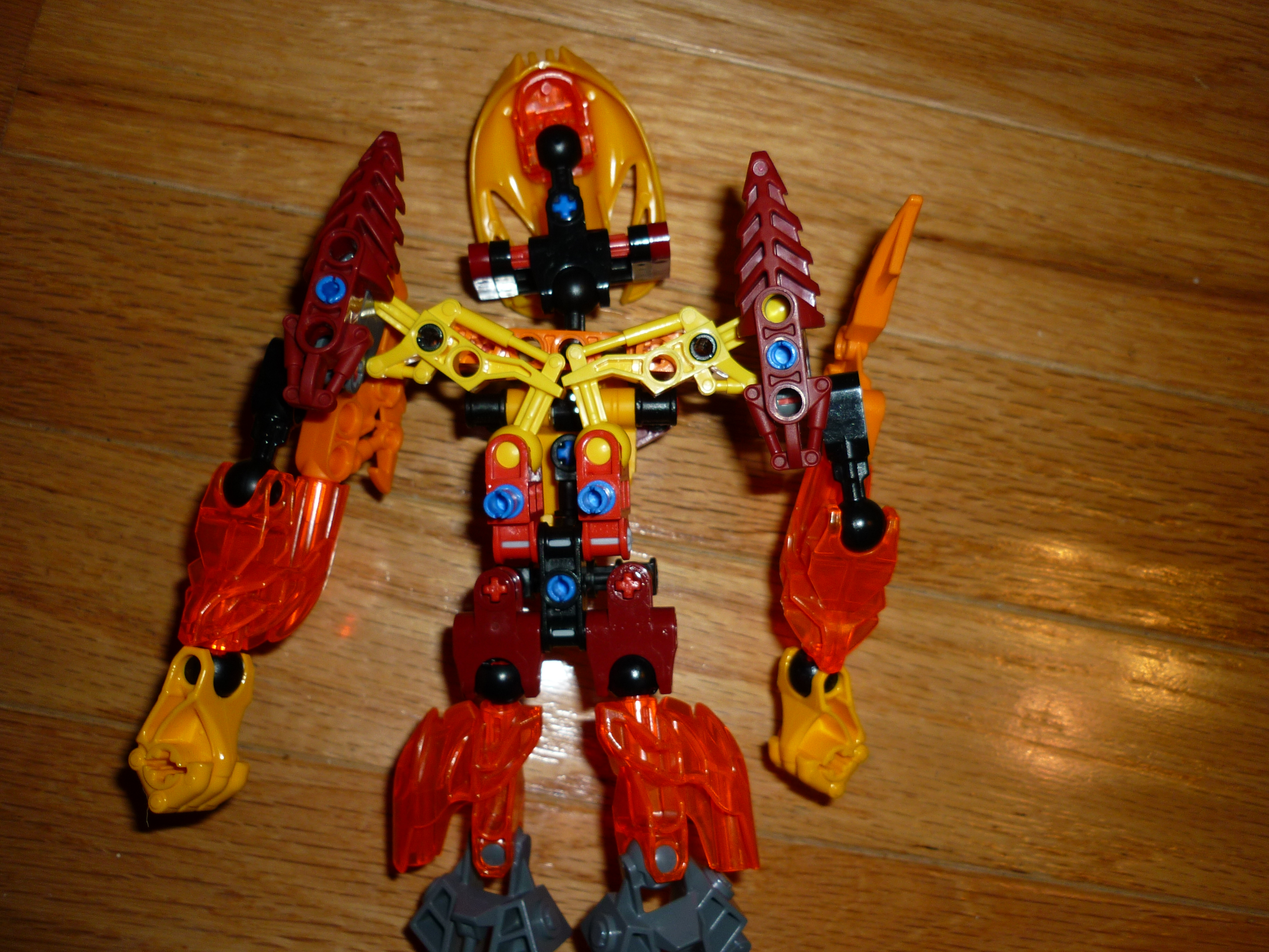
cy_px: 476
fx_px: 1210
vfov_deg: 42.9
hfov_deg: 55.4
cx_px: 634
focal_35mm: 33
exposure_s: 1/60
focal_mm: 5.5
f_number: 2.8
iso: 100
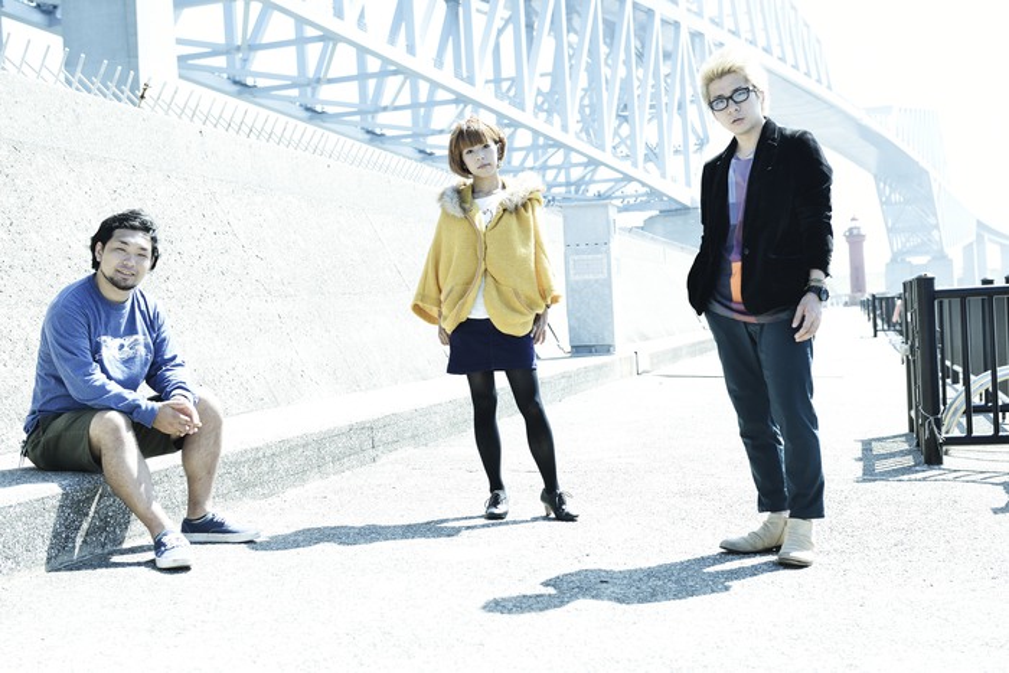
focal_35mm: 52
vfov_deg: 26.0
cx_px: 504
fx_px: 1458
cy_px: 336
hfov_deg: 38.2
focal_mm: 52
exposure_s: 1/400
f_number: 5
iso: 400
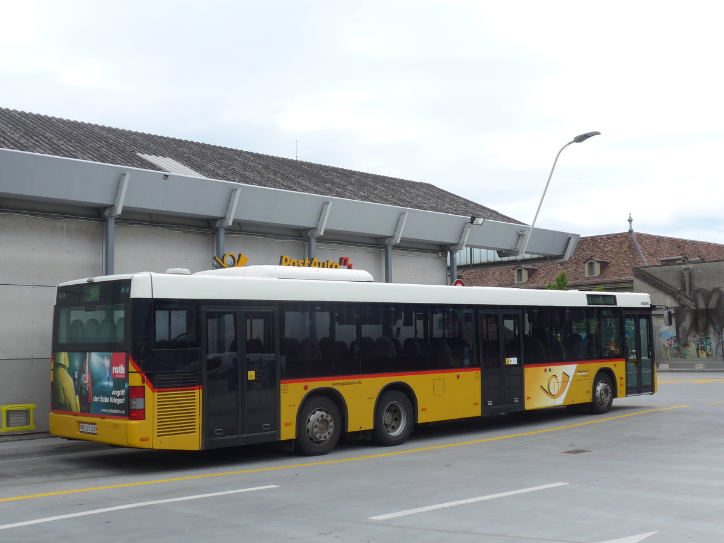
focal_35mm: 44
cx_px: 362
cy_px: 272
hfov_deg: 42.9
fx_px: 920
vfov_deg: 32.9
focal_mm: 9
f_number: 2.8
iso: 80
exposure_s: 1/800
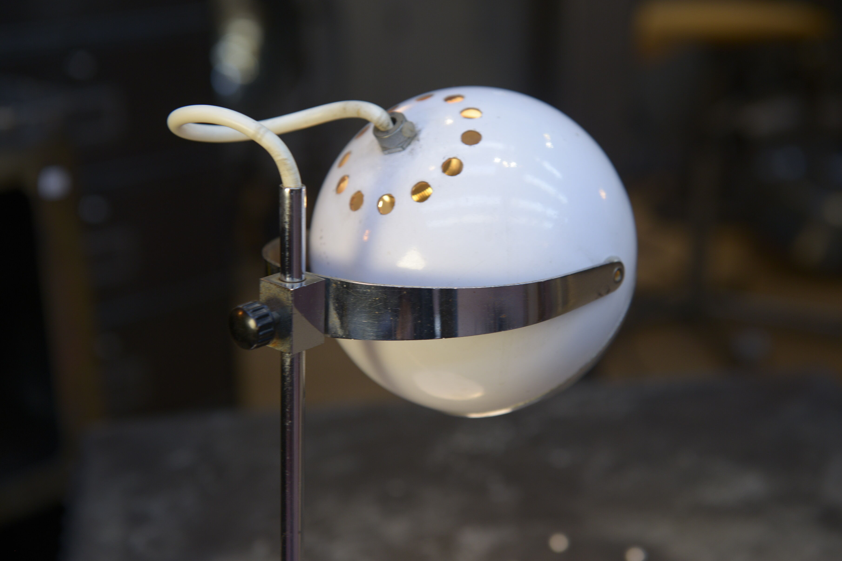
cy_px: 283
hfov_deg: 35.1
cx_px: 417
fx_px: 1333
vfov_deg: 23.8
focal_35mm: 57
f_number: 4.5
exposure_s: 1/50
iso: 500
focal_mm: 56
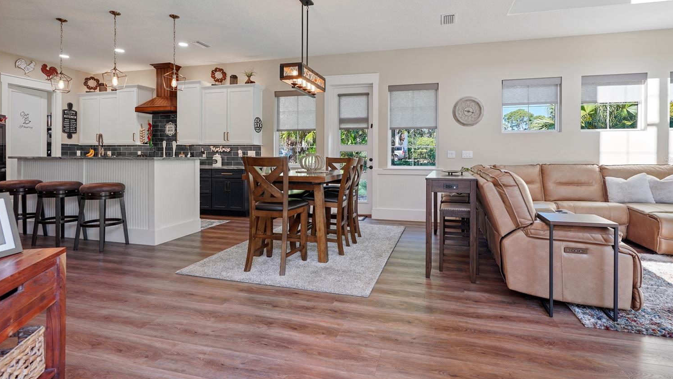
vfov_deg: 60.7
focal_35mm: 18
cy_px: 160
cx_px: 343
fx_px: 321
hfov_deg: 92.6
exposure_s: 1/10
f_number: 6.3
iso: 200
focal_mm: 16
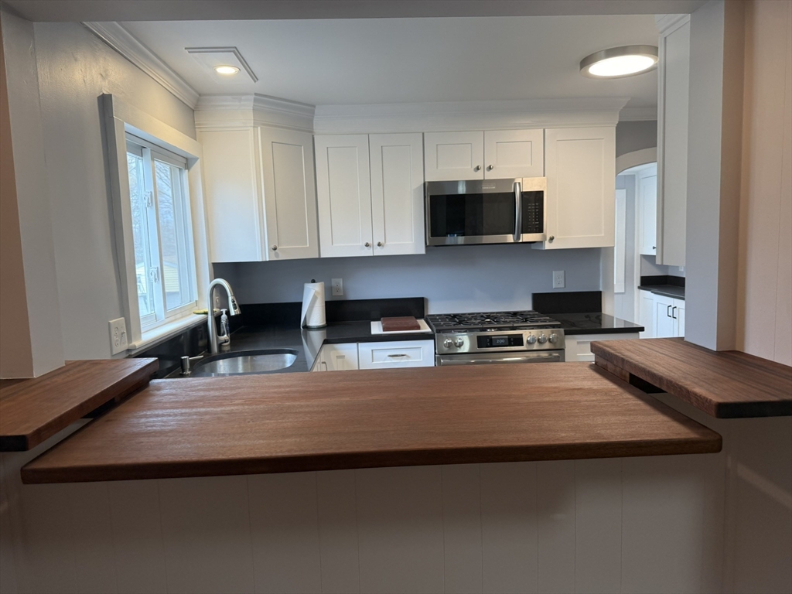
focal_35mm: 24
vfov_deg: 56.8
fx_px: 549
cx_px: 396
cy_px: 297
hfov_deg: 71.6
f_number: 1.78
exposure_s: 1/120
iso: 125
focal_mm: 6.76
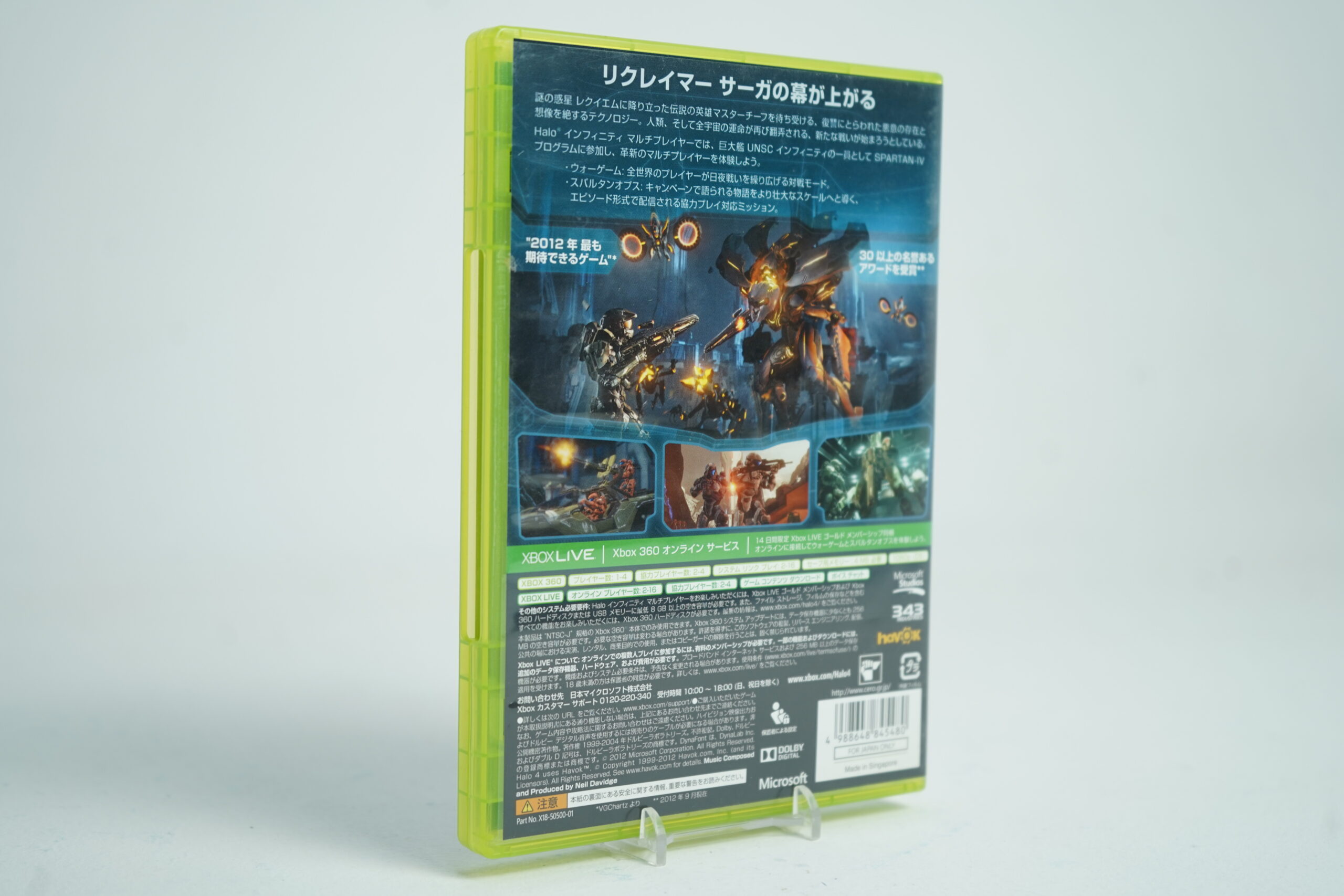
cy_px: 448
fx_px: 1792
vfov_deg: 28.1
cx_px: 672
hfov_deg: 41.1
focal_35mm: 48
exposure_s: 1/50
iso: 320
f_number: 4.5
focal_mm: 48
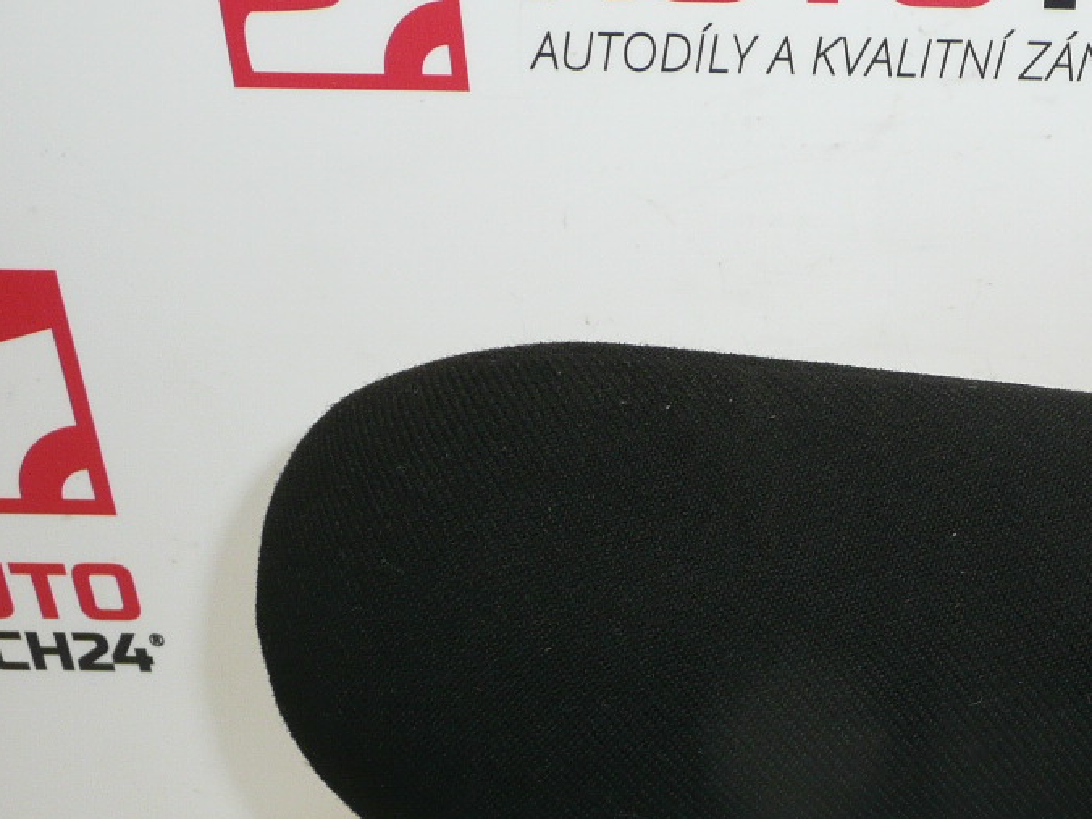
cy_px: 540
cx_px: 937
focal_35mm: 53
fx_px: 1672
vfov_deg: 27.4
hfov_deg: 34.6
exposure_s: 1/60
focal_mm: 4.6
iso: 100
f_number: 3.3
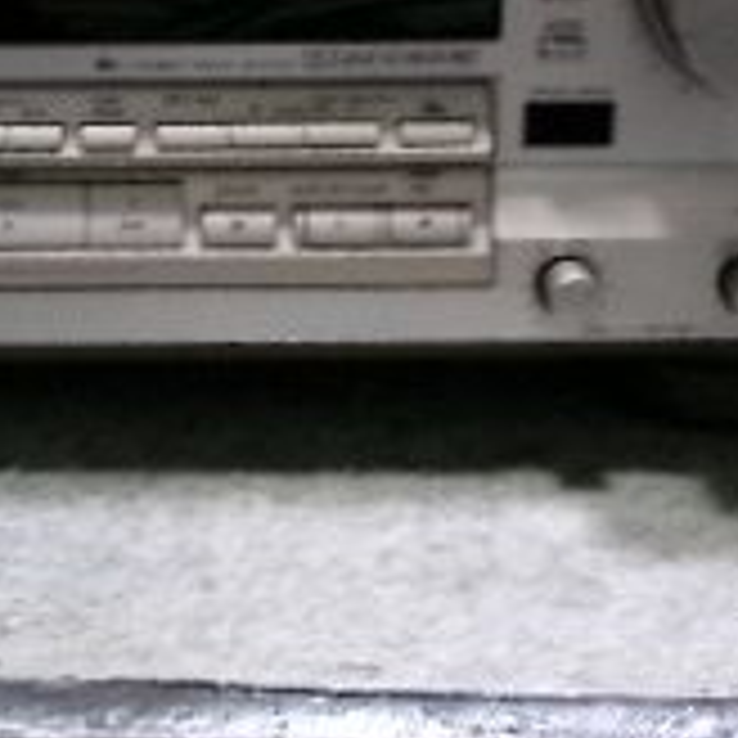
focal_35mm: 124
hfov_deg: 13.7
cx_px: -94
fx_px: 2991
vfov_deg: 13.8
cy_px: -14
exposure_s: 1/38
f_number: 4.5
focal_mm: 6.4
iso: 800
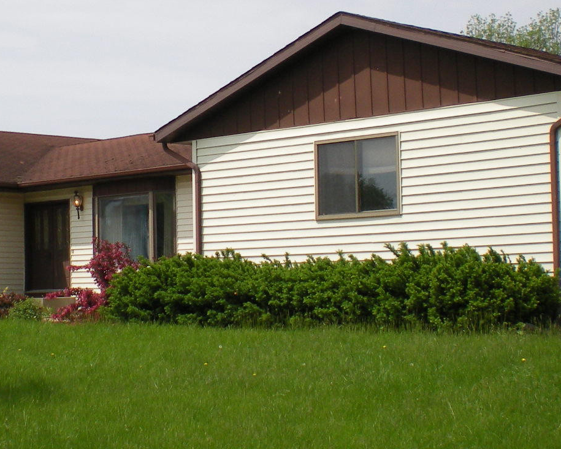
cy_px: 184
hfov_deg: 22.9
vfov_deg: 18.5
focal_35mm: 83
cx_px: 178
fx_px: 1378
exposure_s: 1/841
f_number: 4.6
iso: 89
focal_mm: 6.3
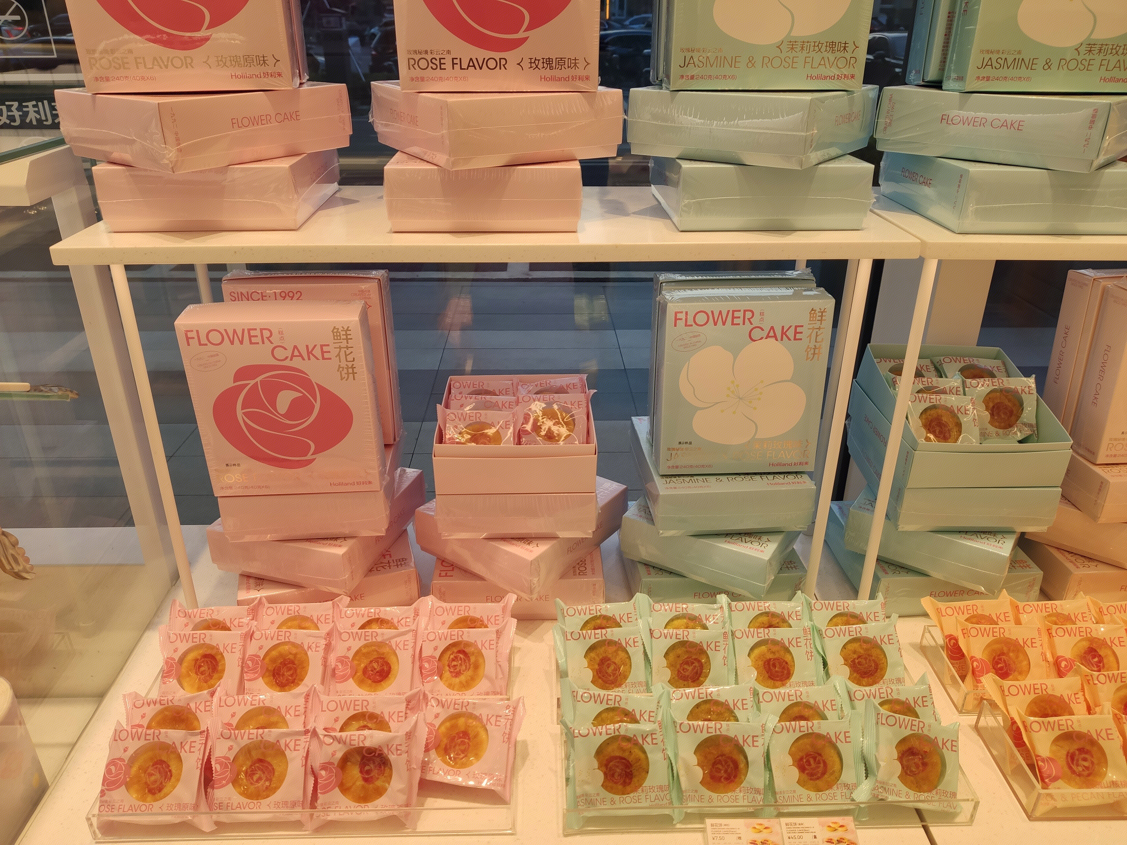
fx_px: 846
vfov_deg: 53.1
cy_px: 422
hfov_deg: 67.3
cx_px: 564
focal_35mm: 26
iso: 112
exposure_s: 1/496
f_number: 1.75
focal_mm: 4.75
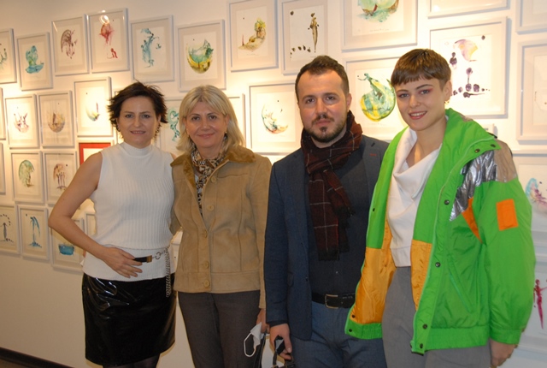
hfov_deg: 42.2
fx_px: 708
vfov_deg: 29.1
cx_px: 274
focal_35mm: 46
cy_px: 184
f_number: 5
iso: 640
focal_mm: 31
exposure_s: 1/125
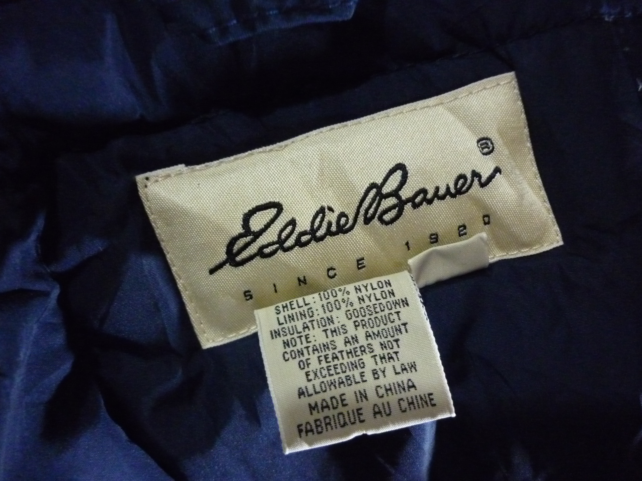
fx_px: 612
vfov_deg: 42.9
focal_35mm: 33
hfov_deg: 55.4
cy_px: 240
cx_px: 321
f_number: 2.8
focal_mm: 5.5
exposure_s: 1/25
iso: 800
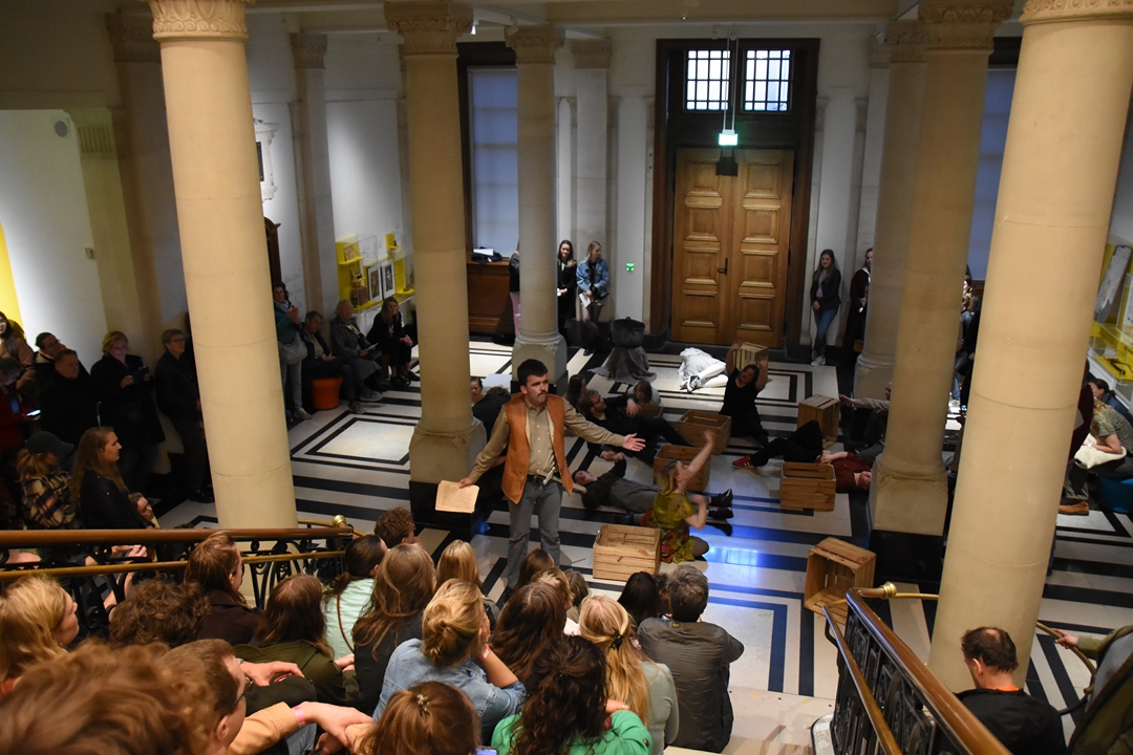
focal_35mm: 27
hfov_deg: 67.4
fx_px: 850
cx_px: 566
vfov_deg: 47.9
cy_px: 378
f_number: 3.5
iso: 3200
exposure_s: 1/40
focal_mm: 18
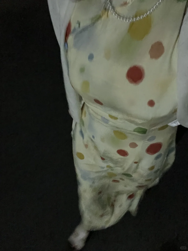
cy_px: 126
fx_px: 217
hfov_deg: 46.8
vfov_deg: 60.0
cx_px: 94
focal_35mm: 30
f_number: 2.2
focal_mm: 2.71
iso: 1600
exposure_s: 1/15
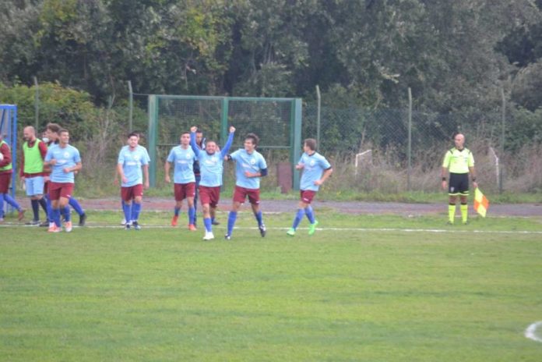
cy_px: 181
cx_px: 271
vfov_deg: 4.6
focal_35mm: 300
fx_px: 4516
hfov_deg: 6.9
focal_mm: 200
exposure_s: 1/500
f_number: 5.6
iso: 1800
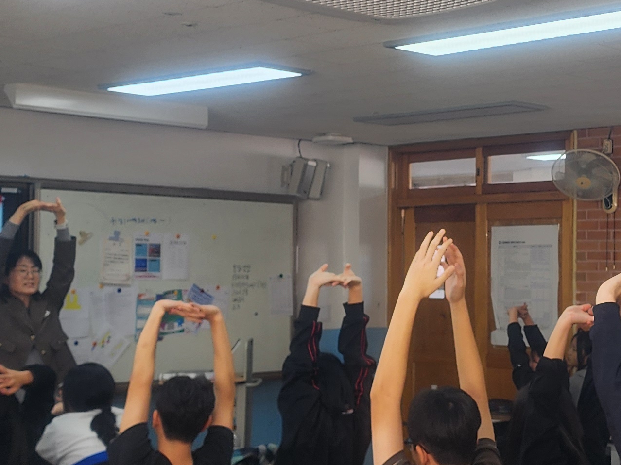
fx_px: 1291
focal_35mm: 72
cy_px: 241
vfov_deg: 20.4
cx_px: 451
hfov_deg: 26.7
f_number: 1.8
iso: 40
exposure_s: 1/120
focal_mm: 6.4
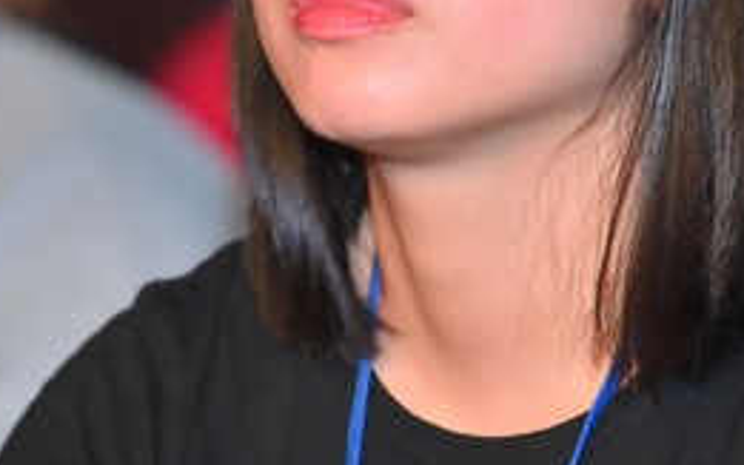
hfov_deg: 4.1
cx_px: 359
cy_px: 17
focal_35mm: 508
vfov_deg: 2.6
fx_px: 10298
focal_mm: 200
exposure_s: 1/160
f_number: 4
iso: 2000
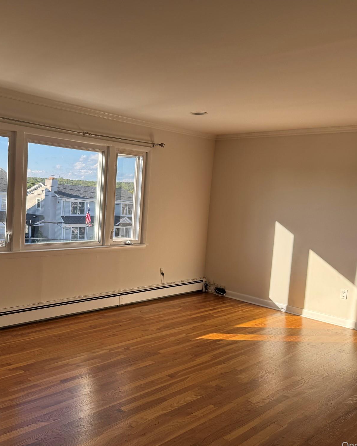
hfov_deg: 44.5
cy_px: 224
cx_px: 97
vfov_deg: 55.7
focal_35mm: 32
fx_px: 423
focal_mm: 6.76
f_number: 1.78
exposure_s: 1/633
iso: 80
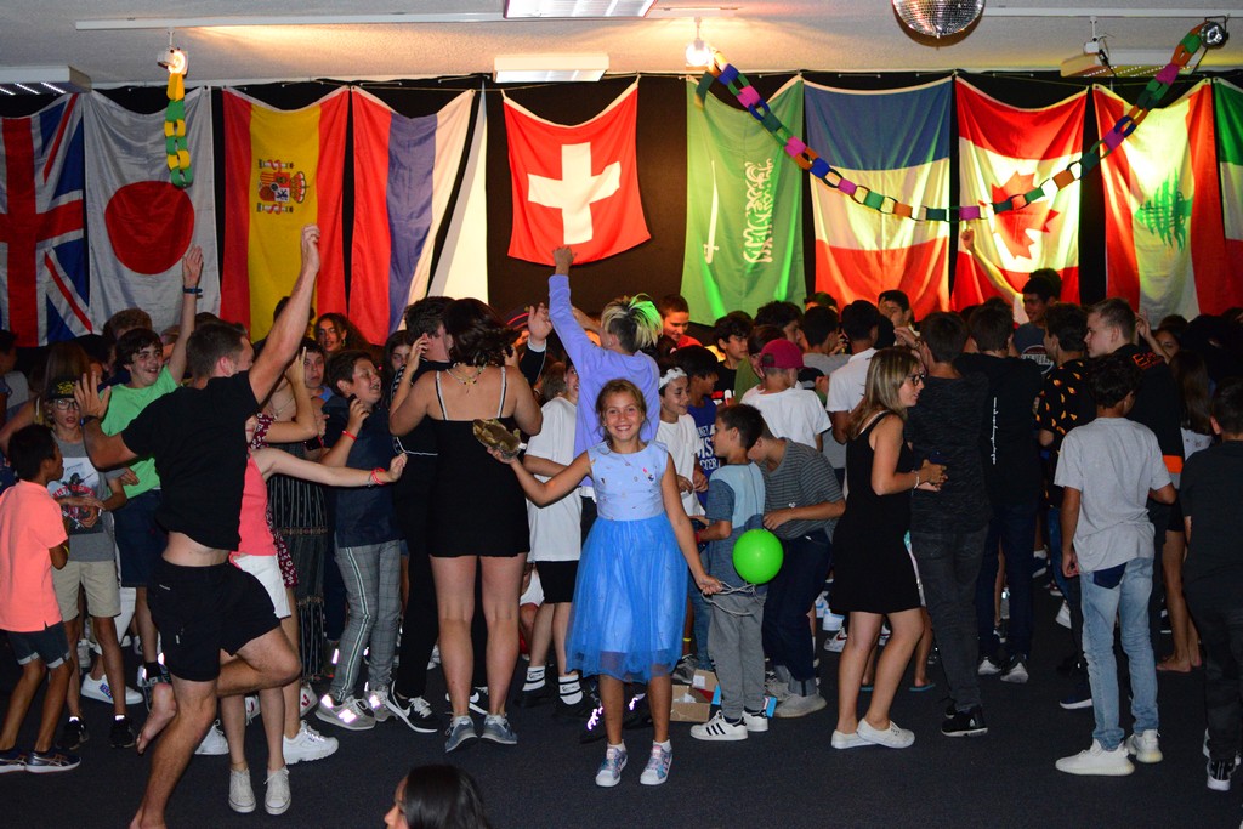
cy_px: 414
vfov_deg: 25.8
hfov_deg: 37.8
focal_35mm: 52
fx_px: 1813
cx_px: 622
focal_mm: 35
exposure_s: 1/200
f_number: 1.8
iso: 3200
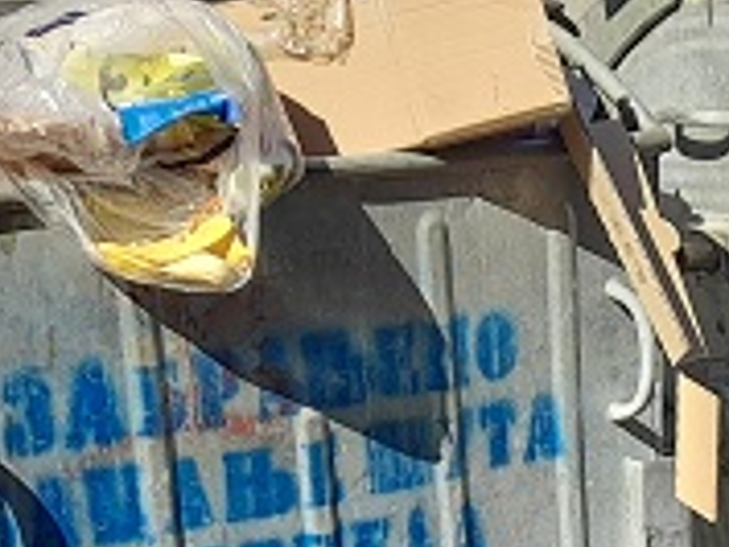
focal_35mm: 113
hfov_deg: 16.3
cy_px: 971
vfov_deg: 12.1
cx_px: 1005
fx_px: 2381
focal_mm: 4.6
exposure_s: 1/256
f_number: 2
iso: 20
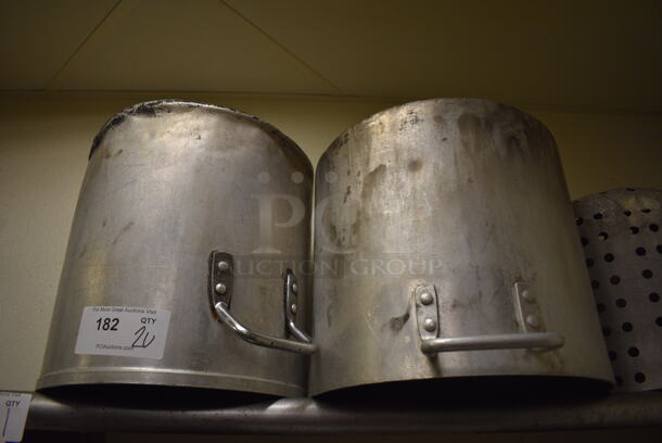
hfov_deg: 67.3
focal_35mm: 27
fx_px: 497
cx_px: 331
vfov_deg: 48.0
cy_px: 222
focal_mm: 18
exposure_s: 1/250
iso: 450
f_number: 3.5
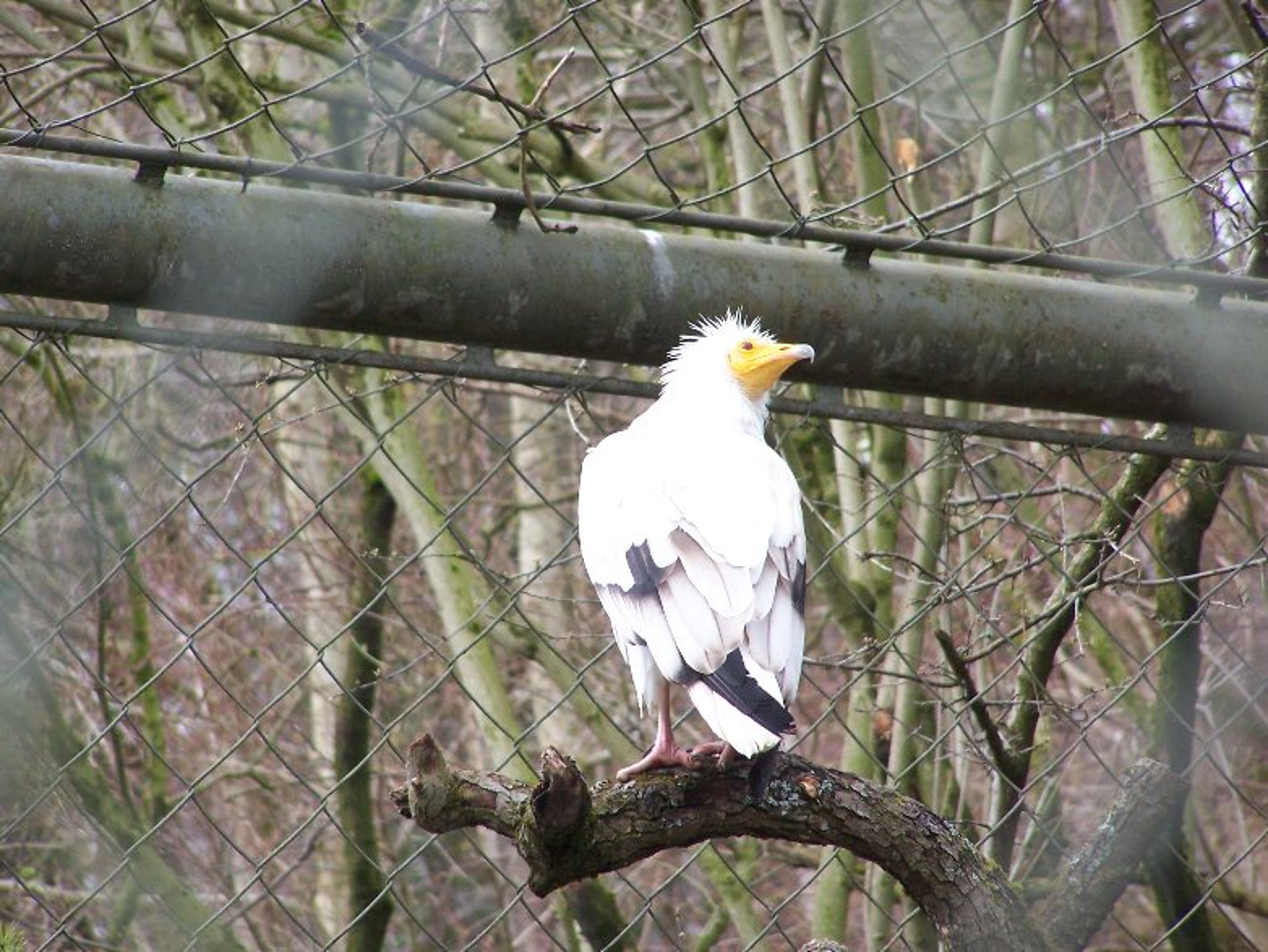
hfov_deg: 5.2
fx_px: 13924
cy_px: 476
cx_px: 634
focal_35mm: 380
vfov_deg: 3.9
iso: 140
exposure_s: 1/320
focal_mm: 63
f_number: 3.7
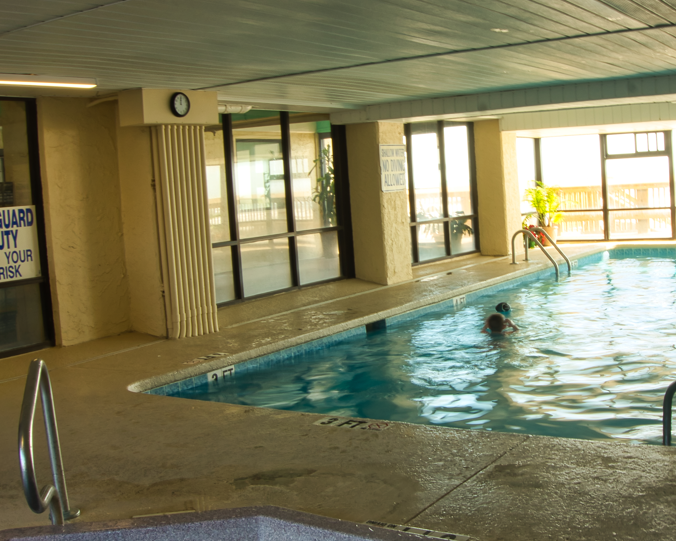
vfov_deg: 35.7
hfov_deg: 43.2
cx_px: 452
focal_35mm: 42
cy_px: 261
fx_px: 840
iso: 100
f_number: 22
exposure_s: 1/3
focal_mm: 16
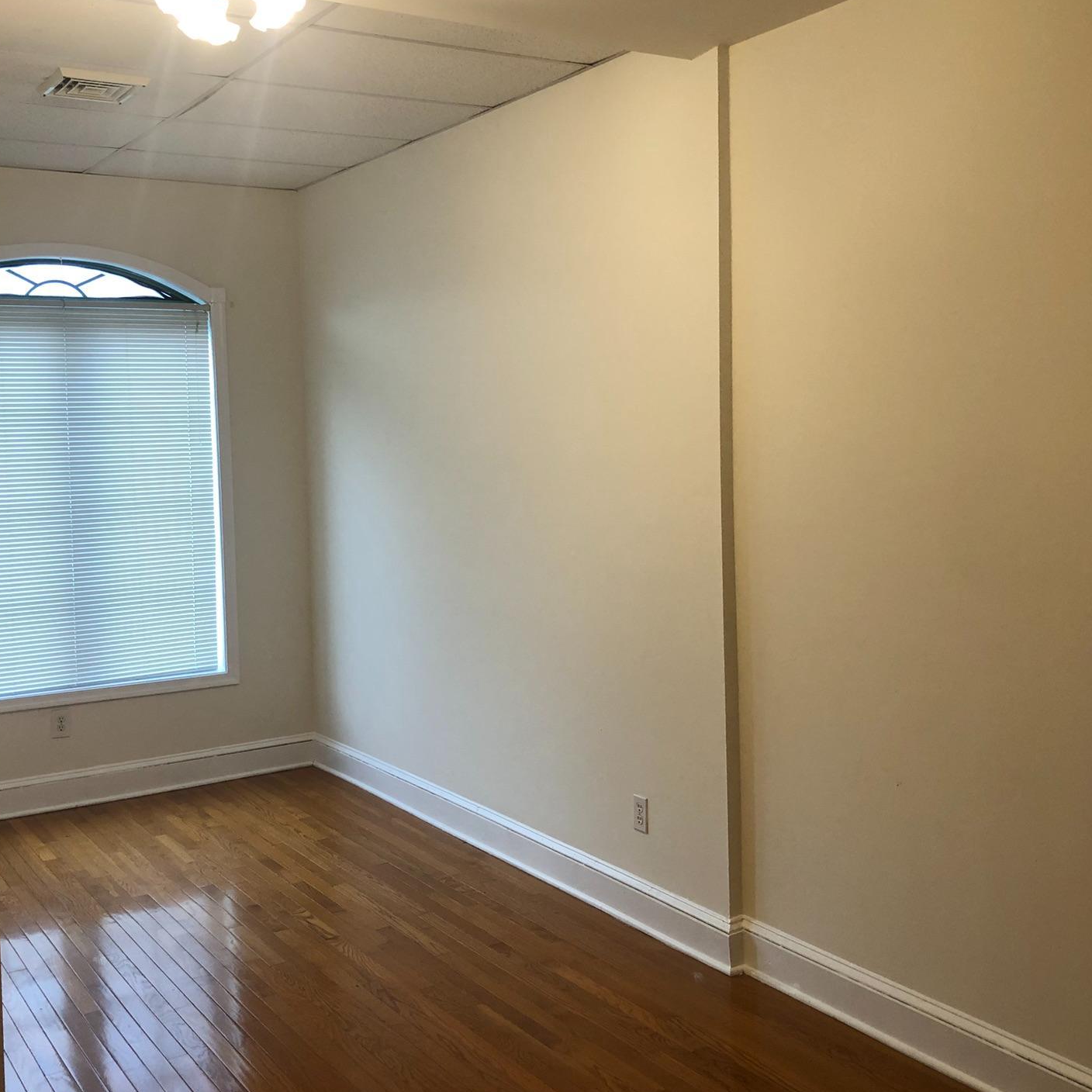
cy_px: 517
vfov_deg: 46.0
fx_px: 1285
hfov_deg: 46.0
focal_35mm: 36
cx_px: 485
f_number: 1.8
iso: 32
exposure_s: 1/30
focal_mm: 3.99
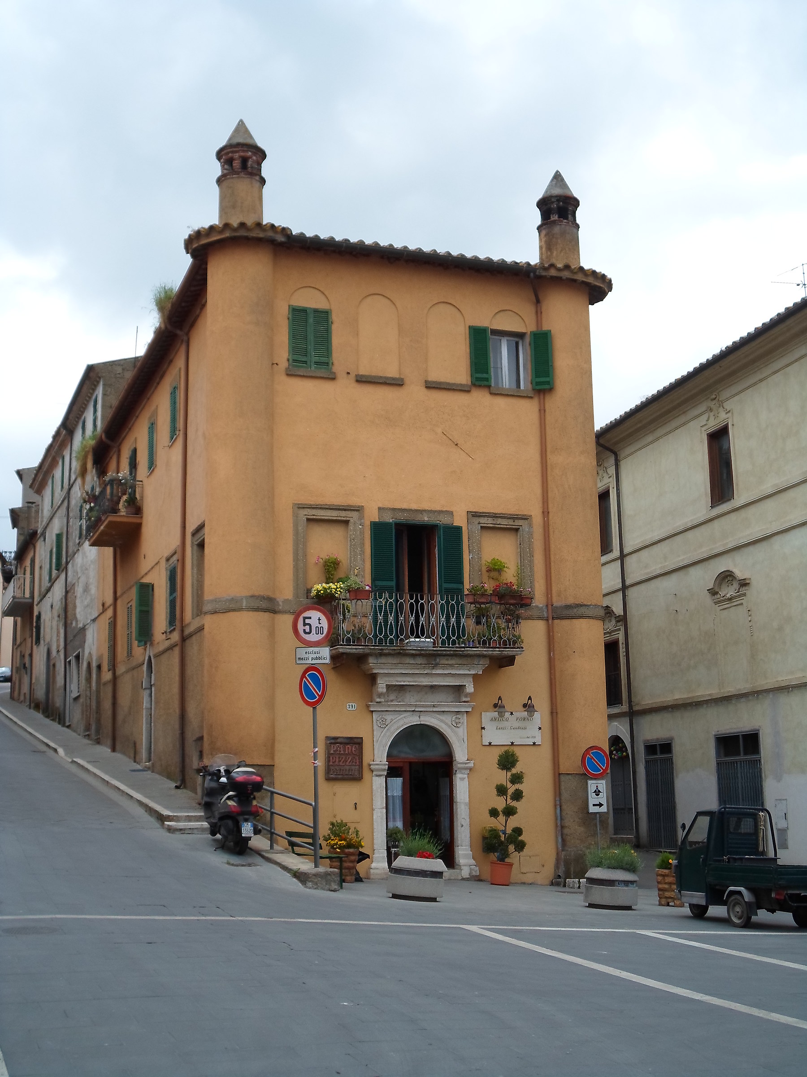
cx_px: 404
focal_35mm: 43
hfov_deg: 33.6
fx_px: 1337
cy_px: 538
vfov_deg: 43.9
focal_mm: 7.8
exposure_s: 1/250
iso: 80
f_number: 3.2
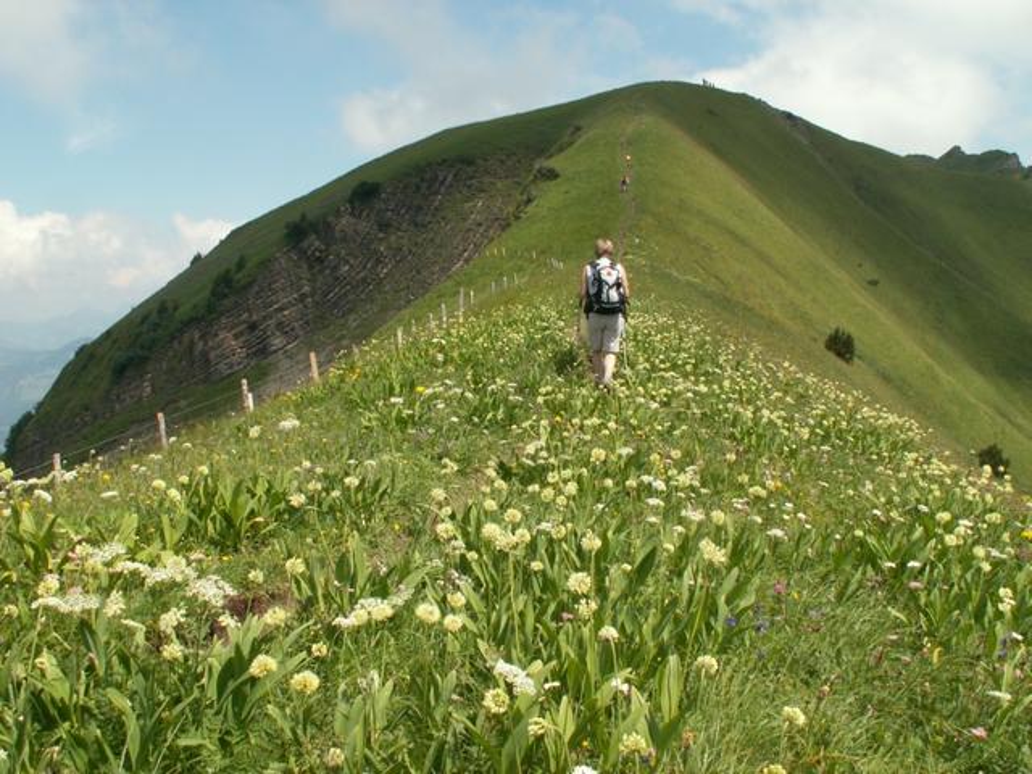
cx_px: 516
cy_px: 387
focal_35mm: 35
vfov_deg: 40.7
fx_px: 1043
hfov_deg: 52.6
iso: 50
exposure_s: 1/200
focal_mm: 5.86
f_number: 6.3
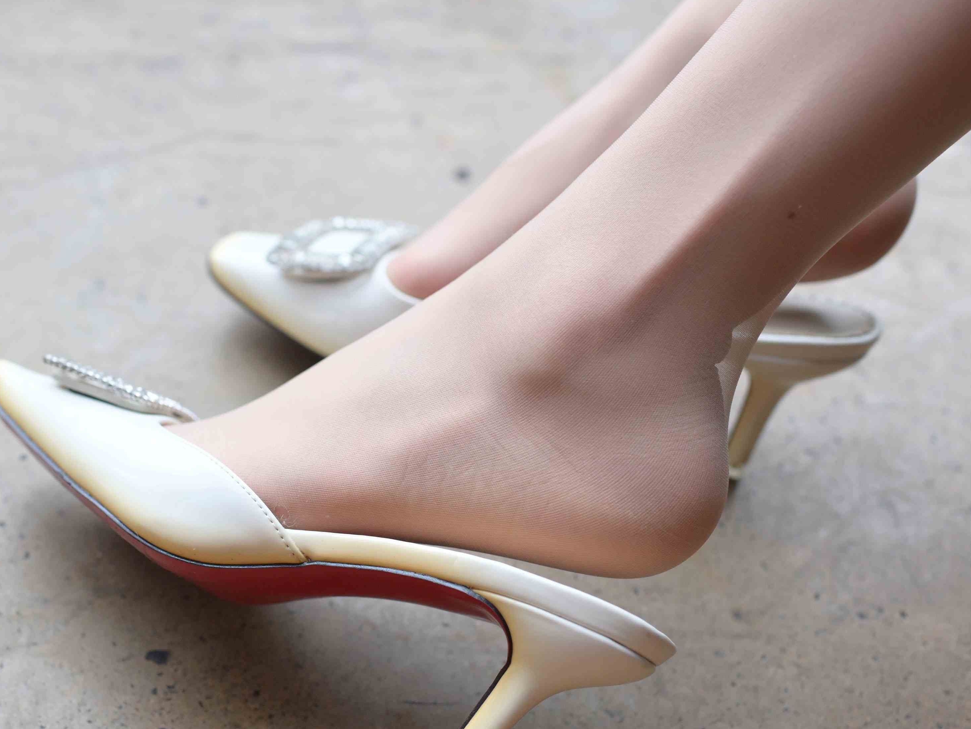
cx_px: 299
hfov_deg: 35.7
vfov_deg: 27.5
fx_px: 1487
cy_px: 416
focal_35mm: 53
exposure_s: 1/250
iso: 800
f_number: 3.5
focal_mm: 35
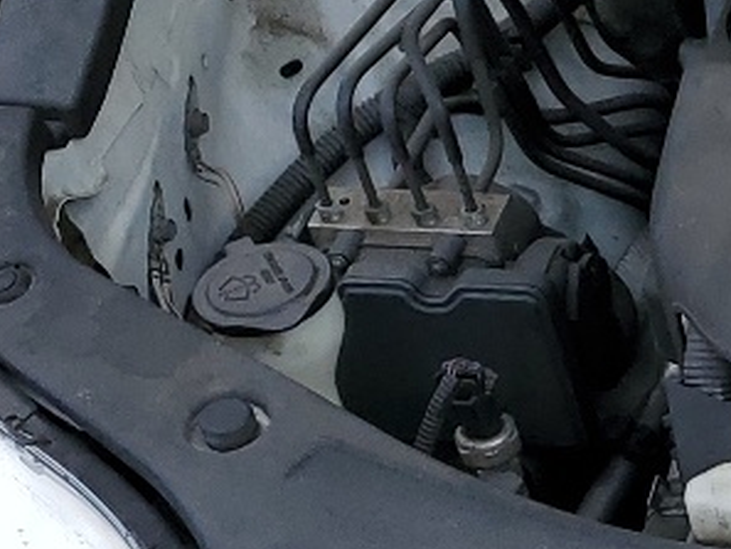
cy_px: 657
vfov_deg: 10.4
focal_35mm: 140
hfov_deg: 11.8
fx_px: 2958
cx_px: 1669
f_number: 1.5
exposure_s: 1/2500
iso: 50
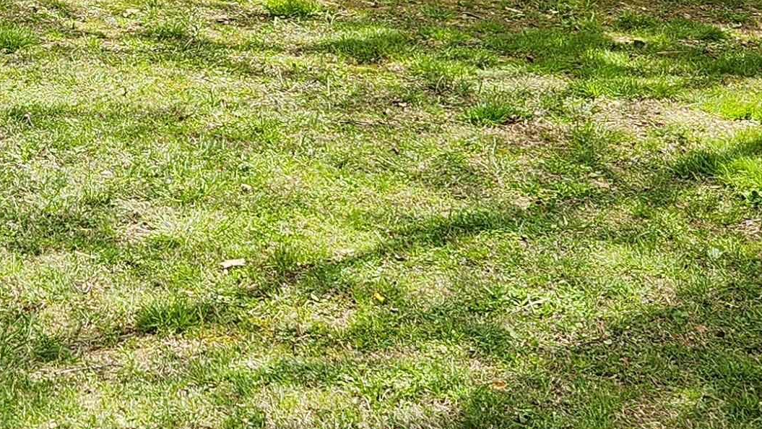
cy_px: -97
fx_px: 1919
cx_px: 123
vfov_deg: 12.4
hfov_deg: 22.1
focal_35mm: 95
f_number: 1.8
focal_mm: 5.4
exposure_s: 1/711
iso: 20
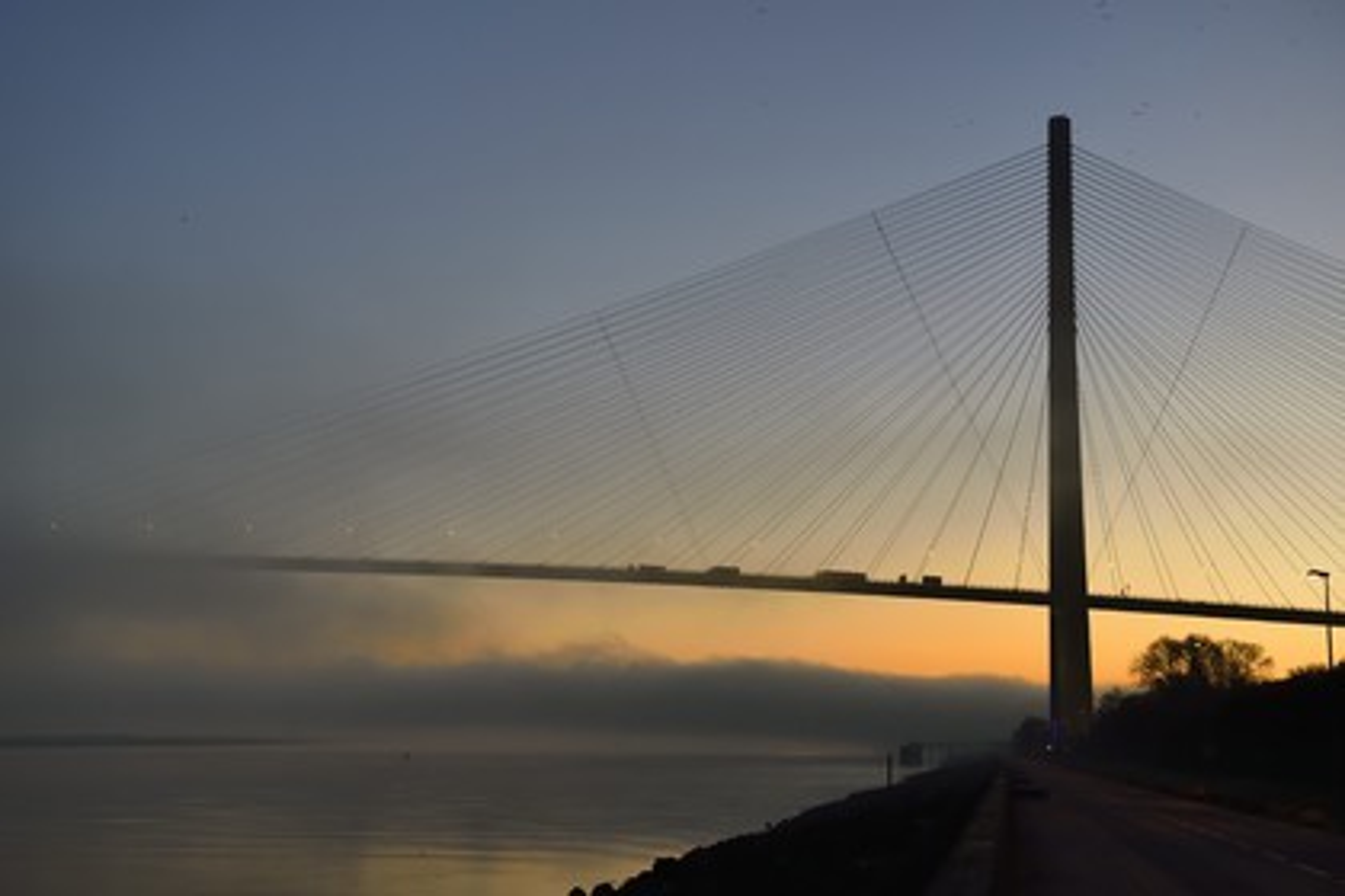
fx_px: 1793
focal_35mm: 48
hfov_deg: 41.1
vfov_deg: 28.1
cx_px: 672
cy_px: 448
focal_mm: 48
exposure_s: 1/80
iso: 800
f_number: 5.6
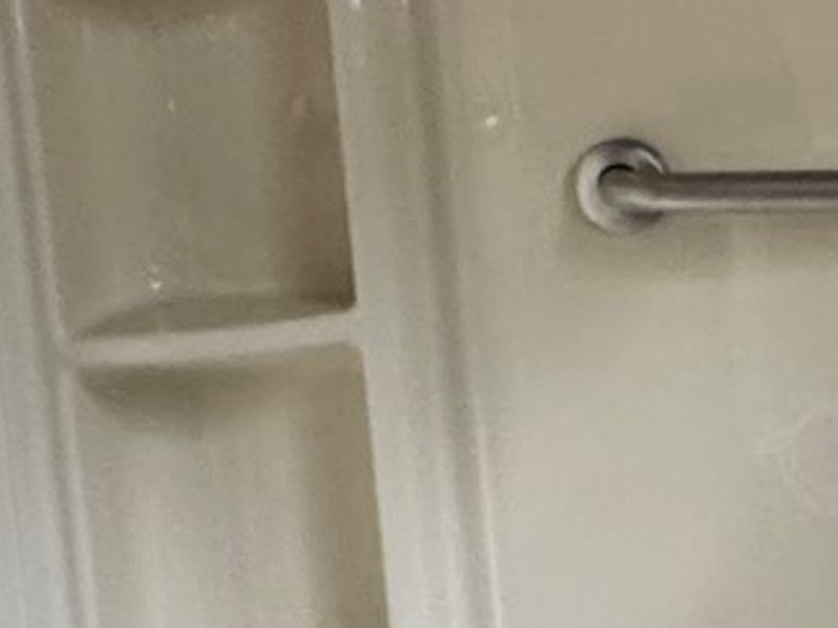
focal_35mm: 83
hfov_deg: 20.6
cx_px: 1205
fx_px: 2009
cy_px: 160
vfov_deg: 17.7
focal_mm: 2.22
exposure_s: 1/60
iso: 1000
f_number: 2.2
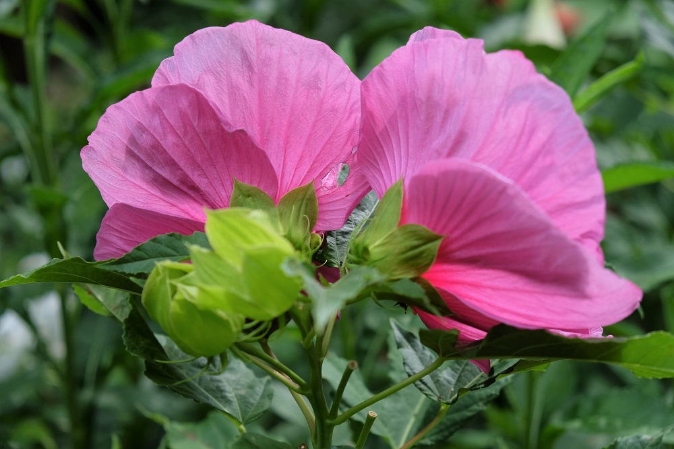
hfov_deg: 25.7
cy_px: 224
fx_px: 1478
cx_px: 337
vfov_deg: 17.3
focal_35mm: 79
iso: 400
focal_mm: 52.7
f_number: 4
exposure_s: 1/320
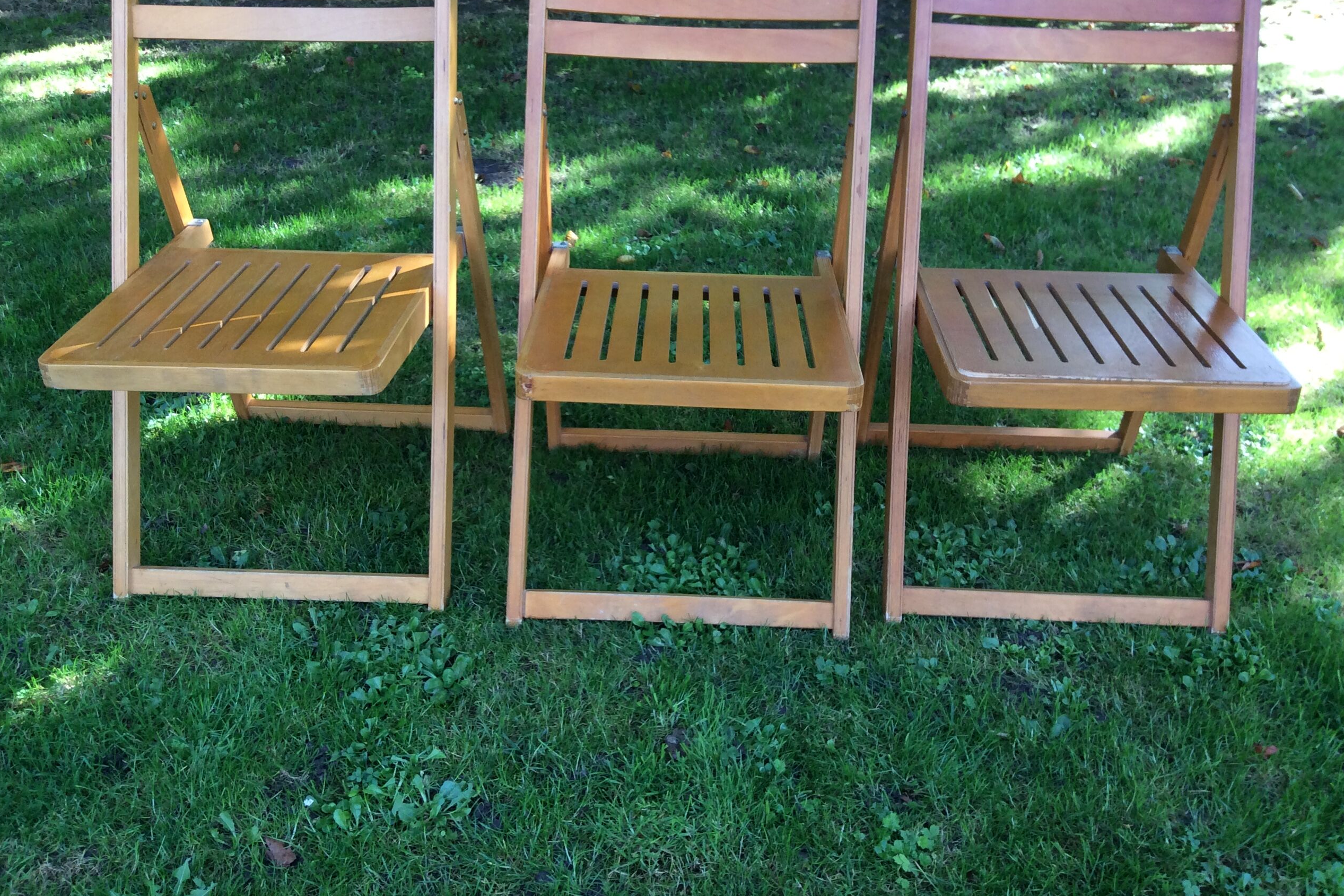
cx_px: 676
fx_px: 1269
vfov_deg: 38.8
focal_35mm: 34
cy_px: 405
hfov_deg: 55.8
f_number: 2.4
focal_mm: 3.3
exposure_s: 1/100
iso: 50
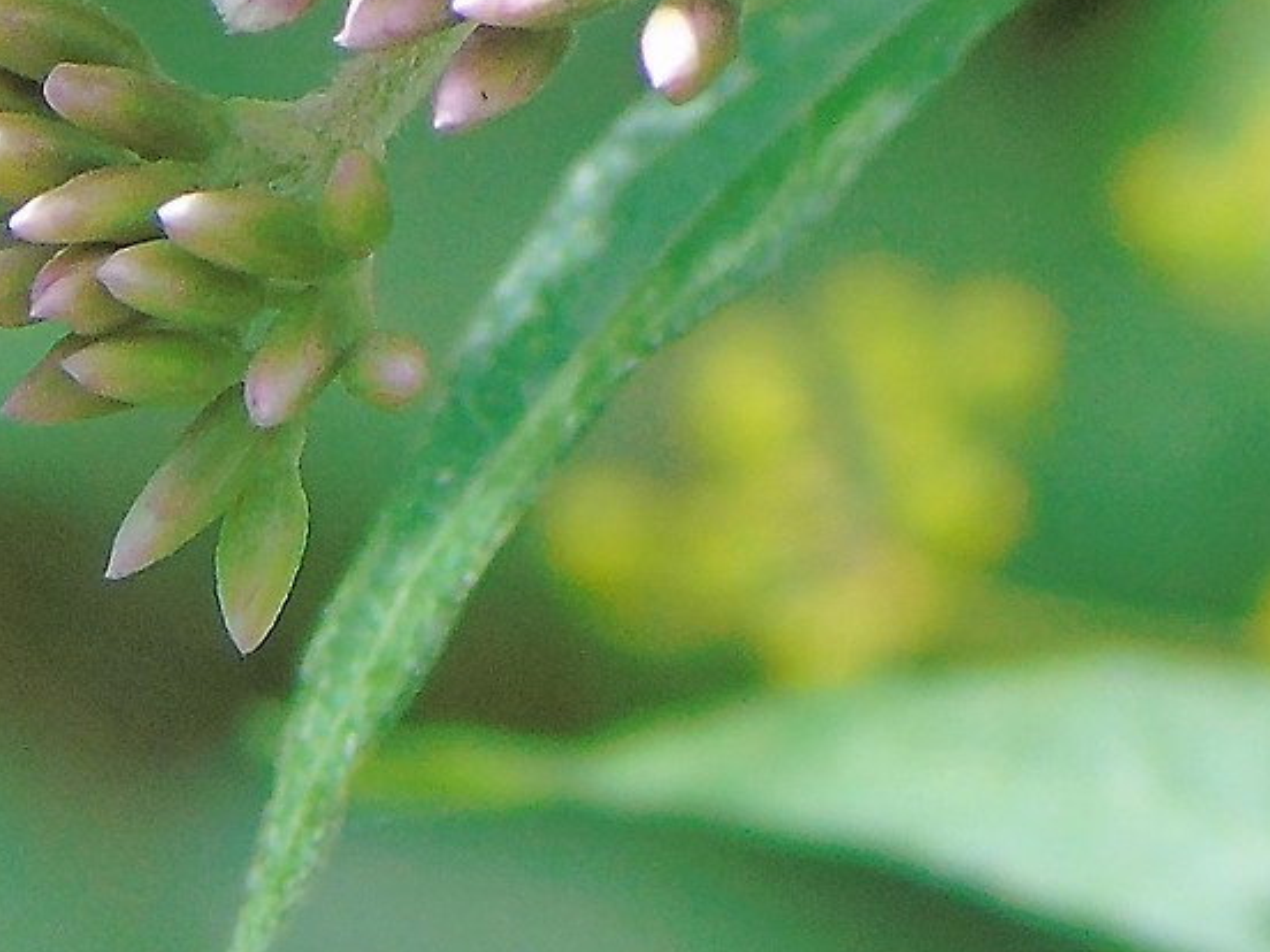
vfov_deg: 1.4
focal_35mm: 1057
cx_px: 1758
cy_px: -1058
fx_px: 38779
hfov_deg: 1.9
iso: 100
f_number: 4.8
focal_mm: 43
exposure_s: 1/125
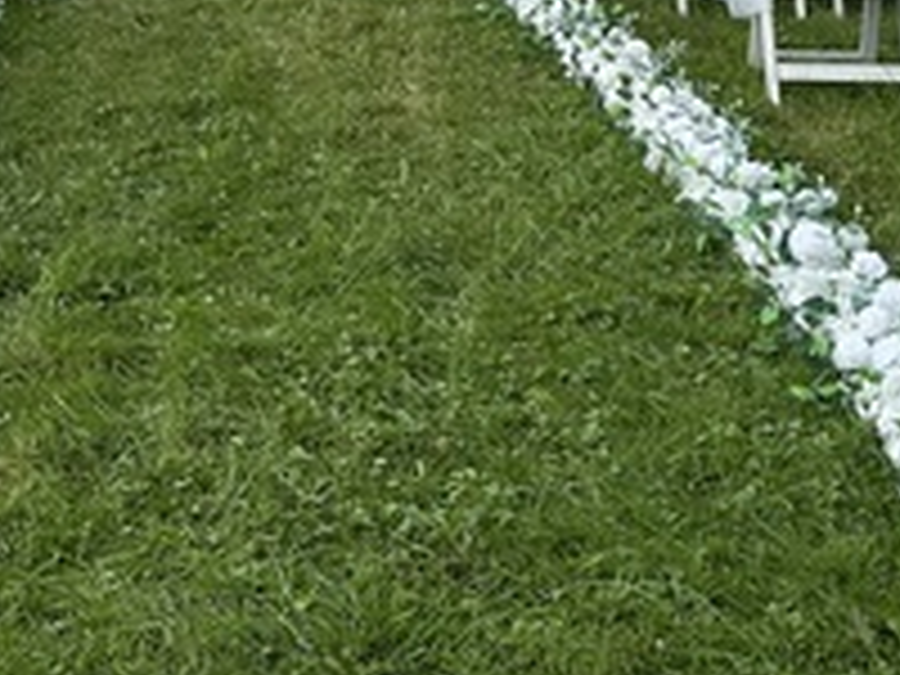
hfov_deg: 26.8
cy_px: -207
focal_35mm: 72
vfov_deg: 18.9
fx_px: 1872
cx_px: 256
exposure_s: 1/3058
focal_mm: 6.86
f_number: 1.78
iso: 80
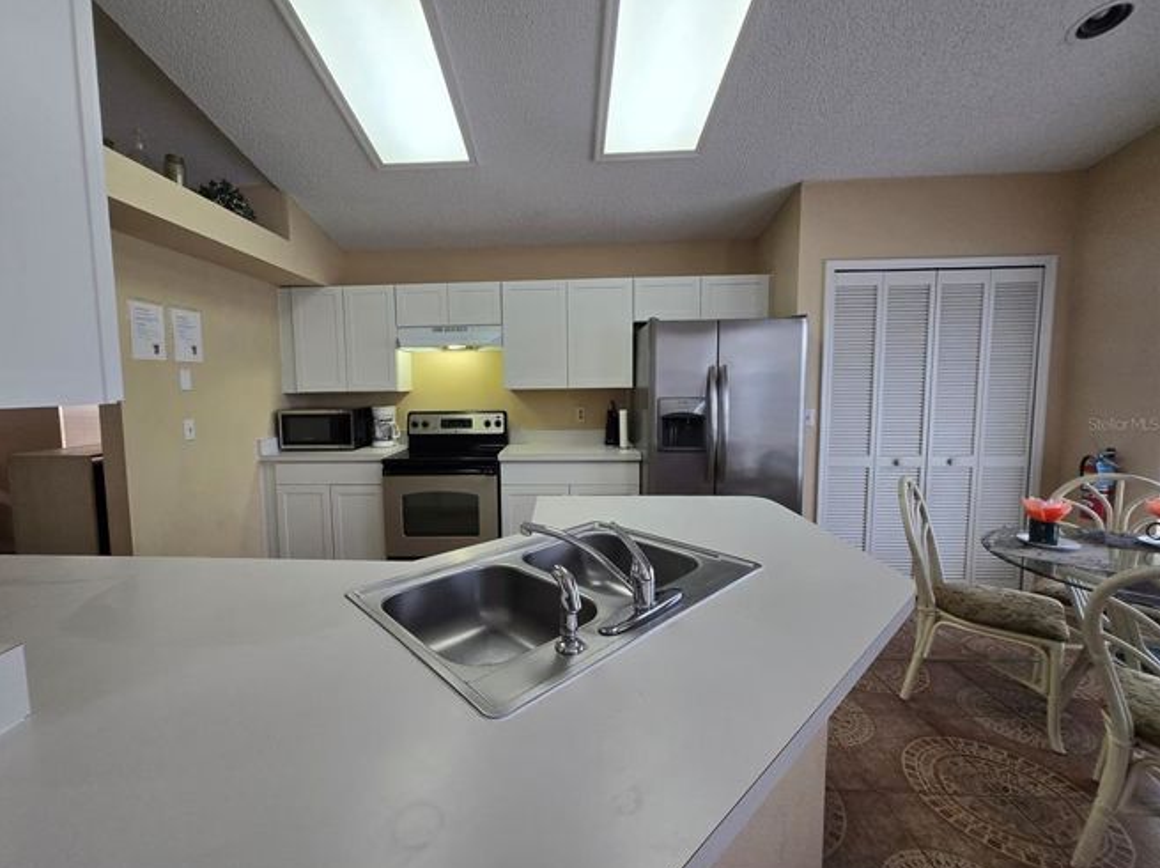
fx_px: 469
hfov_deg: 101.9
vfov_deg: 85.6
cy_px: 423
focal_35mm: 14
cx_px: 537
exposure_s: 1/60
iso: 50
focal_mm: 1.7
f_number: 2.2
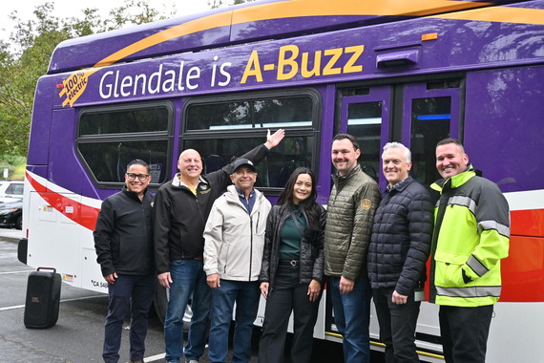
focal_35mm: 37
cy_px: 182
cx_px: 272
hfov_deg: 52.2
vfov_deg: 36.2
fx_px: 555
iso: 360
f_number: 4.2
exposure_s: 1/250
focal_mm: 24.5
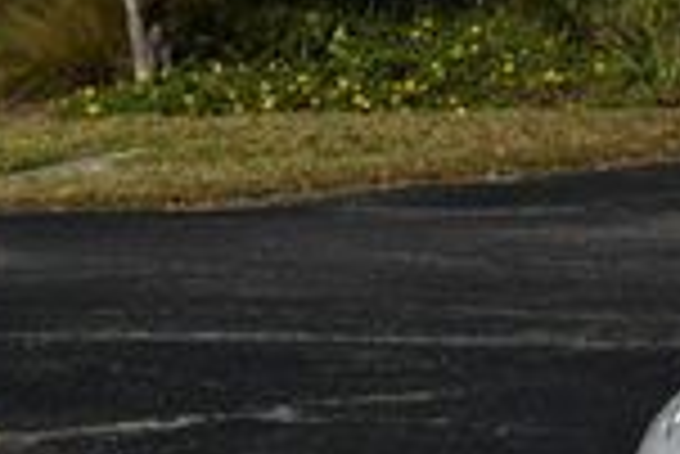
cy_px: 557
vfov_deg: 6.2
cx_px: 1378
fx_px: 4178
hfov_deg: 8.8
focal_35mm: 221
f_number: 10
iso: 100
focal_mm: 26
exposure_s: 1/400
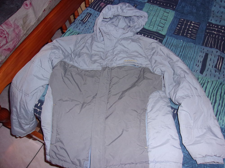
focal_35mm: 27
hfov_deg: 65.3
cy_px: 84
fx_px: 175
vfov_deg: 51.4
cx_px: 112
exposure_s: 1/34
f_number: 3
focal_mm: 4.9
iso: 200
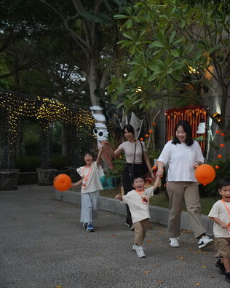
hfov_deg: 25.9
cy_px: 143
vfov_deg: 33.0
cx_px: 205
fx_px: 485
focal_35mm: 57
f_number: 3.5
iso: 10000
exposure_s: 1/800
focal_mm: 40
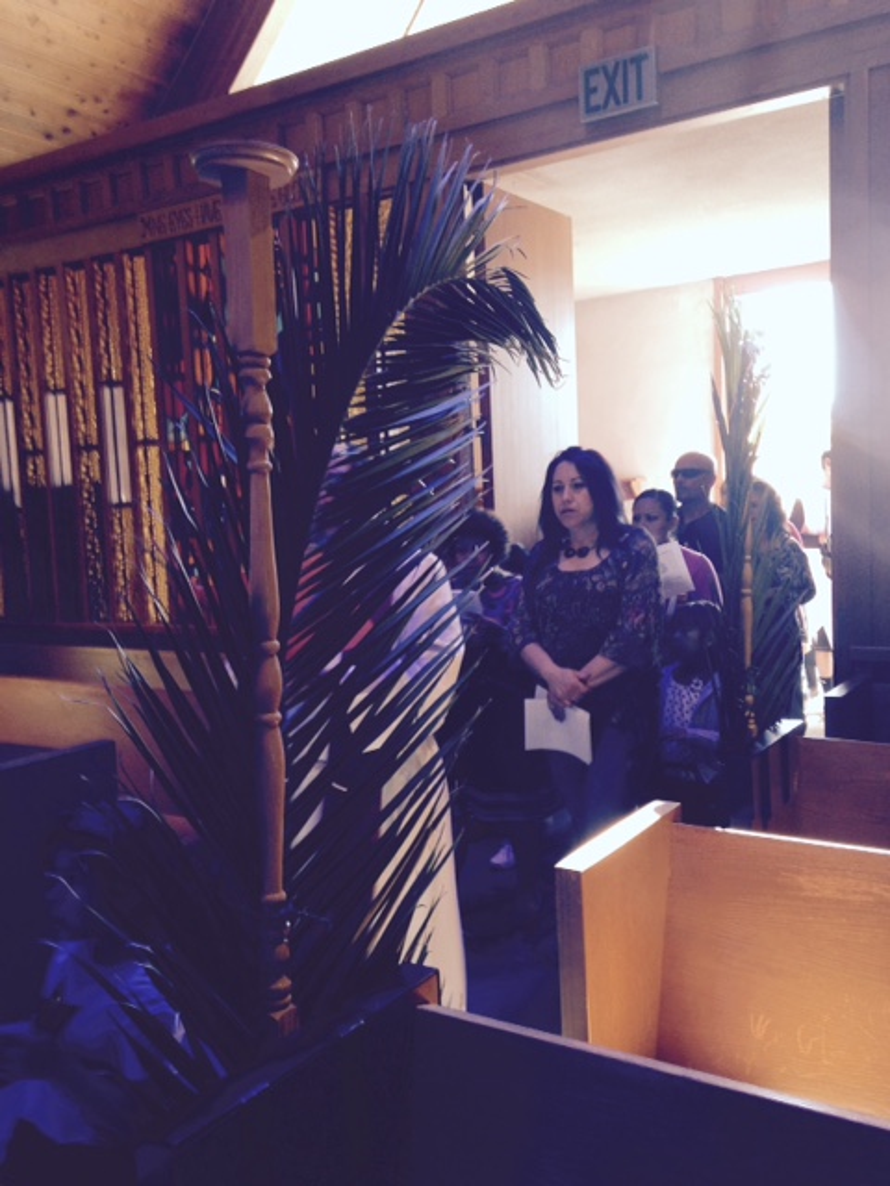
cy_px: 593
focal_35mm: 33
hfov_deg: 42.9
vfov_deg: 55.4
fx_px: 1131
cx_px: 445
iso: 80
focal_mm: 4.12
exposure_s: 1/20
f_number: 2.4
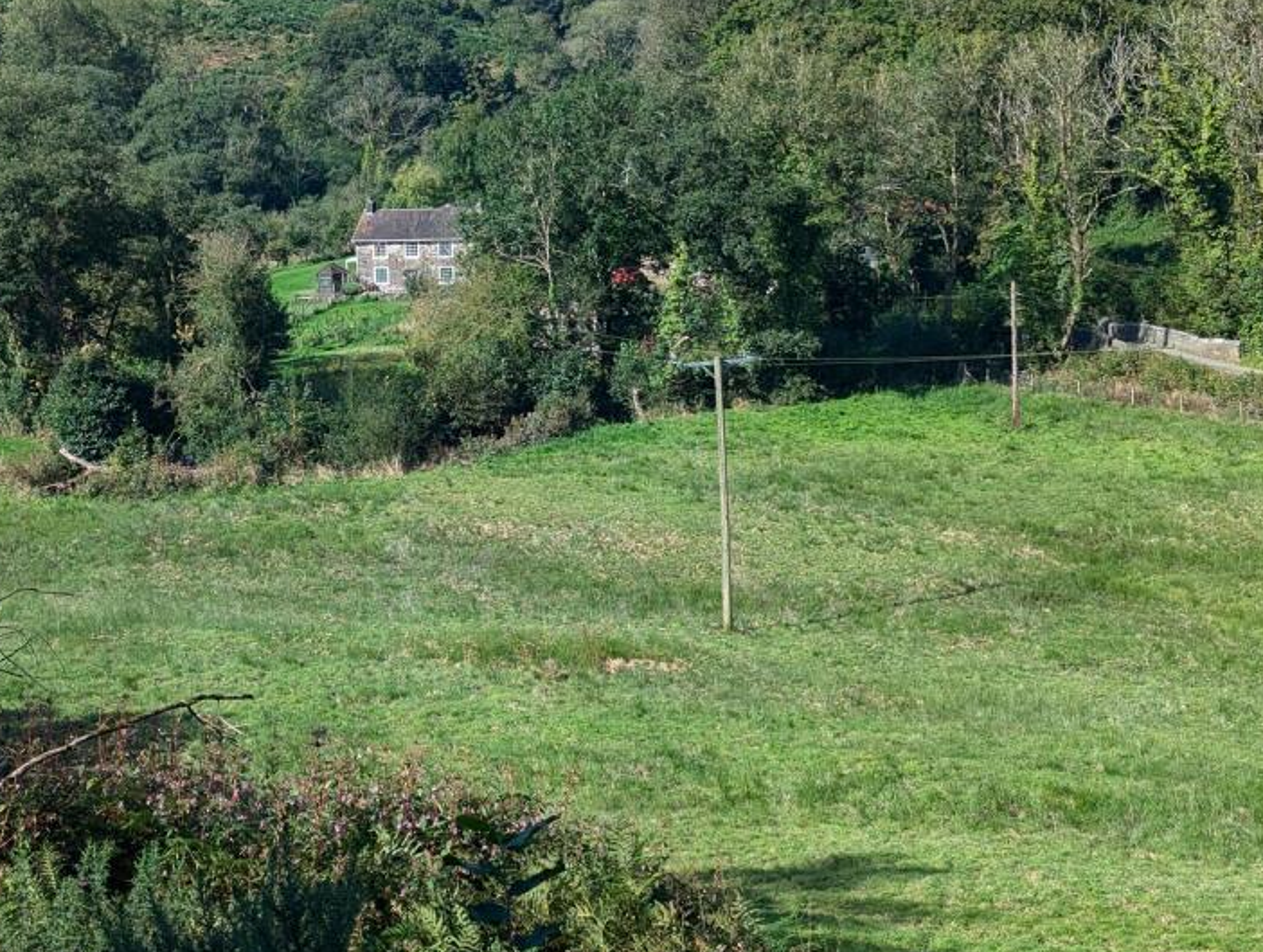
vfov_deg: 21.0
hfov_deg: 27.6
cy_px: 343
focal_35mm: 70
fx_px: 2558
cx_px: 434
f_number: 1.85
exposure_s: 1/1490
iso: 47
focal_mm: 6.81
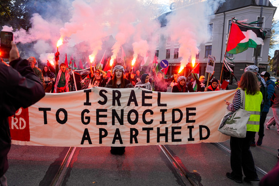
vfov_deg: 51.3
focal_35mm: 25
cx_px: 137
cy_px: 91
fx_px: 194
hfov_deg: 71.5
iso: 320
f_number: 2.8
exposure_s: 1/3200
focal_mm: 24
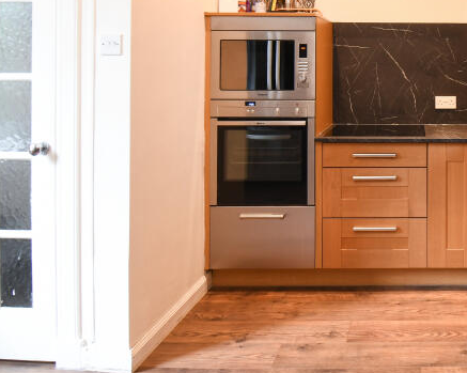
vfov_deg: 40.5
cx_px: 391
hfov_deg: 50.1
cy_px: 25
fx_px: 456
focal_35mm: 33
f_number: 9
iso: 320
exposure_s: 1/3
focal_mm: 10
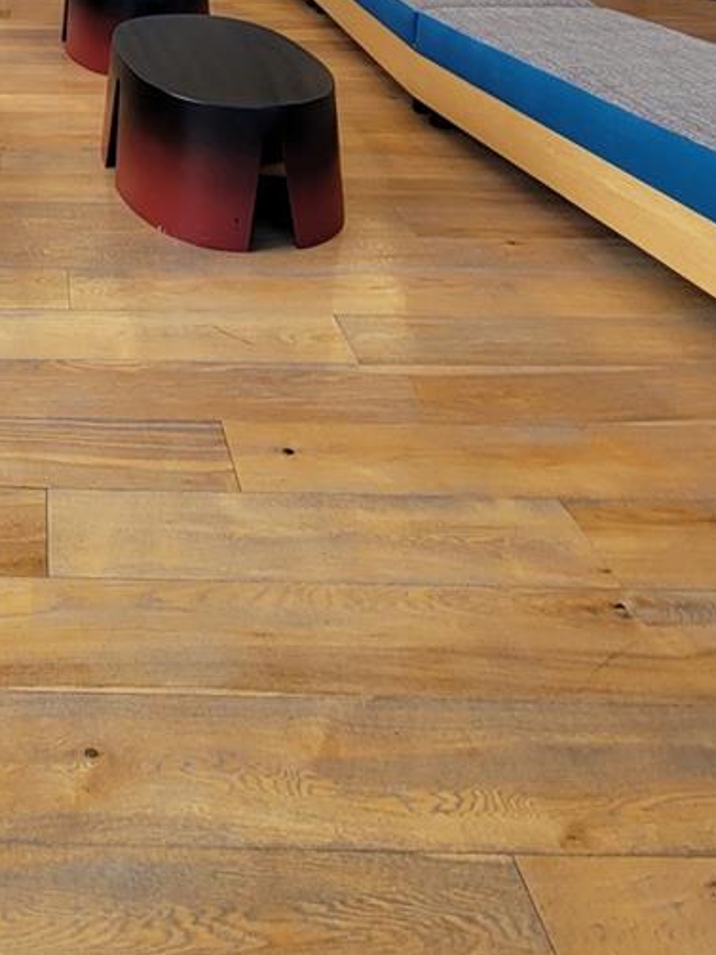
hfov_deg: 40.4
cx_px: 17
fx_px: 855
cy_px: -146
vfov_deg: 42.5
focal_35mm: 31
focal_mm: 2.2
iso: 50
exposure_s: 1/120
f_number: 2.2
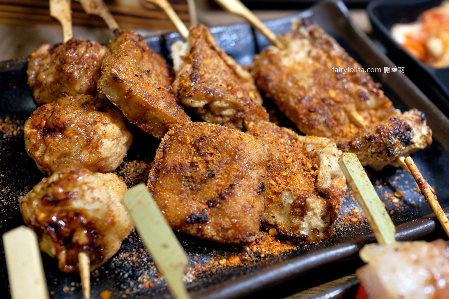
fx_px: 436
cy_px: 150
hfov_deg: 54.4
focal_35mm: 35
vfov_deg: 37.9
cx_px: 224
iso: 2500
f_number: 2.8
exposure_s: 1/200
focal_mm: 23
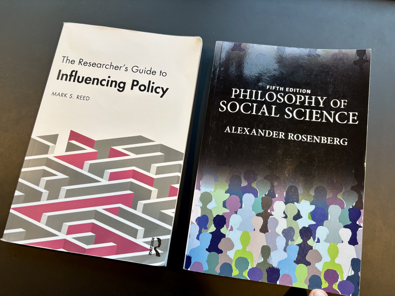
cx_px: 198
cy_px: 148
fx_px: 297
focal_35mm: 26
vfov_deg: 53.1
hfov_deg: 67.3
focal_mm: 5.96
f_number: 1.6
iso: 125
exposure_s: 1/60
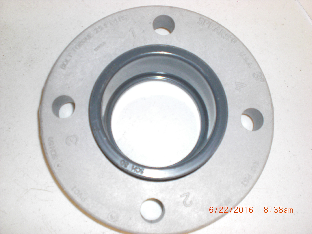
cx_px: 156
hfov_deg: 49.0
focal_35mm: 38
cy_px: 117
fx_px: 343
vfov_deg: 37.7
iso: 200
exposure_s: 1/60
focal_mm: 6.3
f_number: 3.1
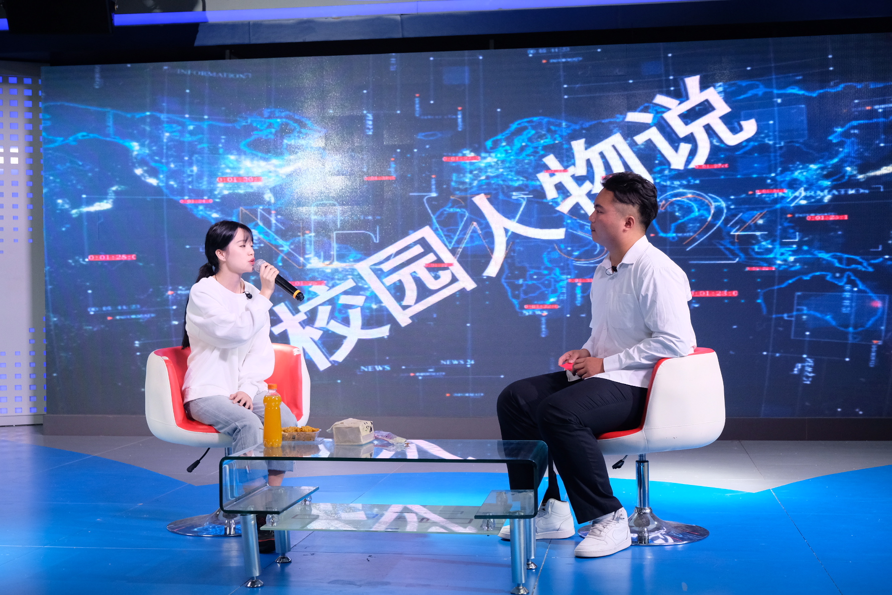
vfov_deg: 27.5
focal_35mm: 49
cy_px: 298
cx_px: 446
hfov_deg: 40.3
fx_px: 1214
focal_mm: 32.9
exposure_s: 1/70
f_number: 4
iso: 1600
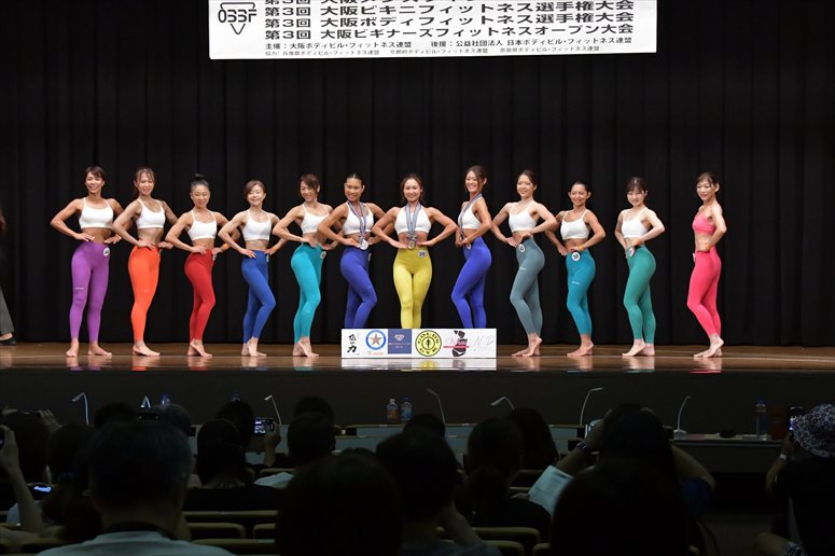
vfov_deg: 14.7
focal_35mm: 93
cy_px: 278
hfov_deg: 21.9
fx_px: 2156
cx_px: 418
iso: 5000
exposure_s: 1/400
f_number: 5.6
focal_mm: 62
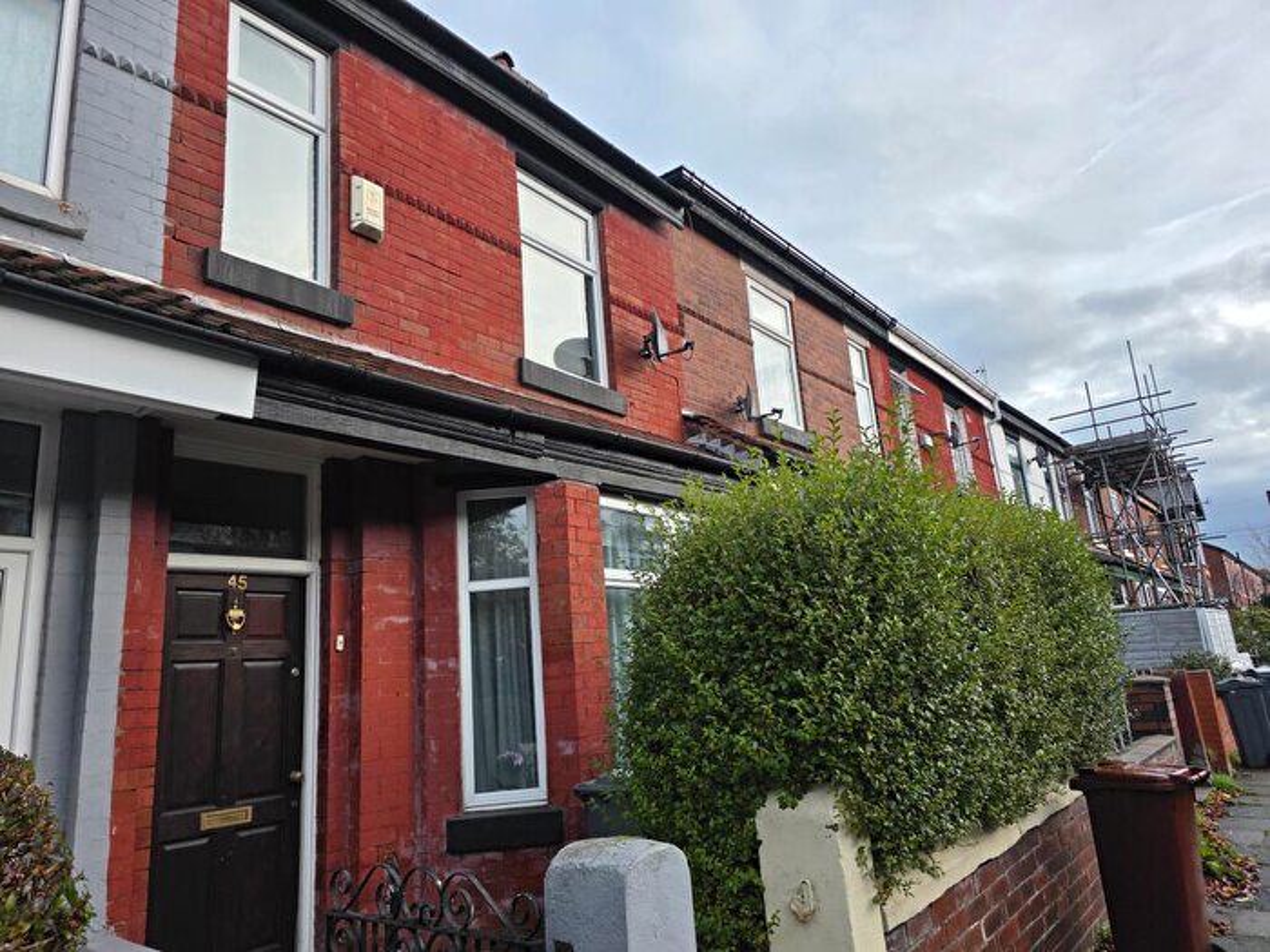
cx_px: 635
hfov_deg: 73.9
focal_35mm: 23
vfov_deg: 58.9
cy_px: 476
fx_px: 844
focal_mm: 6.3
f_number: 1.7
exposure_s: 1/359
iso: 25
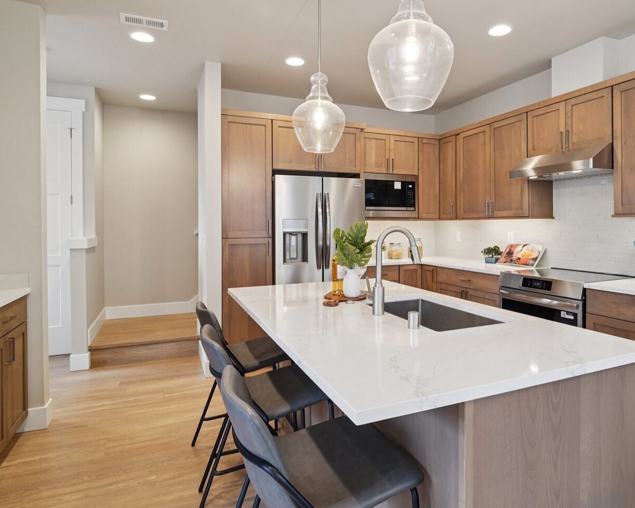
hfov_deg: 77.4
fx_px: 395
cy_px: 235
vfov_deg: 65.5
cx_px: 350
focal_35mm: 21
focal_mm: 16
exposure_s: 1/30
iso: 1600
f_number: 8
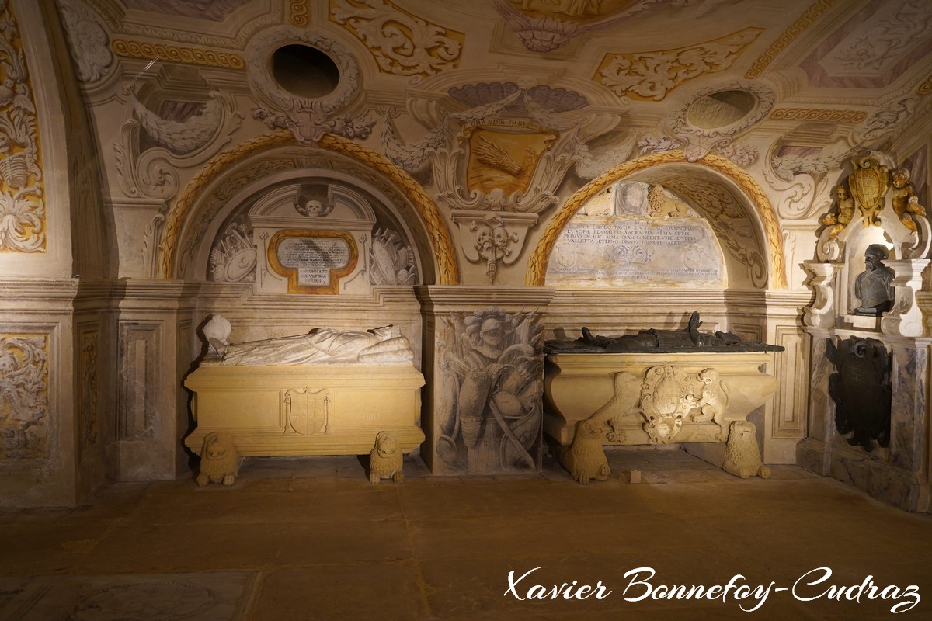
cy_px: 310
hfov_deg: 65.5
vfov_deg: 46.4
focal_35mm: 28
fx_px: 725
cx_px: 466
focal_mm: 28
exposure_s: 1/30
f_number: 2.8
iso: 800
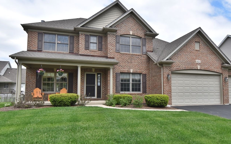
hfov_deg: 71.0
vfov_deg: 48.0
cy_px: 82
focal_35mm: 26
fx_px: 162
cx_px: 127
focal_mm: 13
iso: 200
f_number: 9.5
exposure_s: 1/350
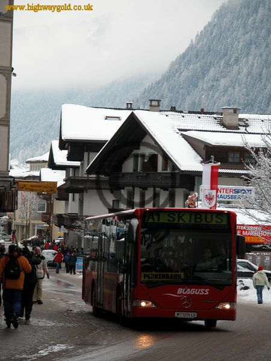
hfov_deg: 8.6
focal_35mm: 173
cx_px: 136
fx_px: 1806
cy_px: 180
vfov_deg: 11.4
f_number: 4
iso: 100
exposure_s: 1/151
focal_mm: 44.7
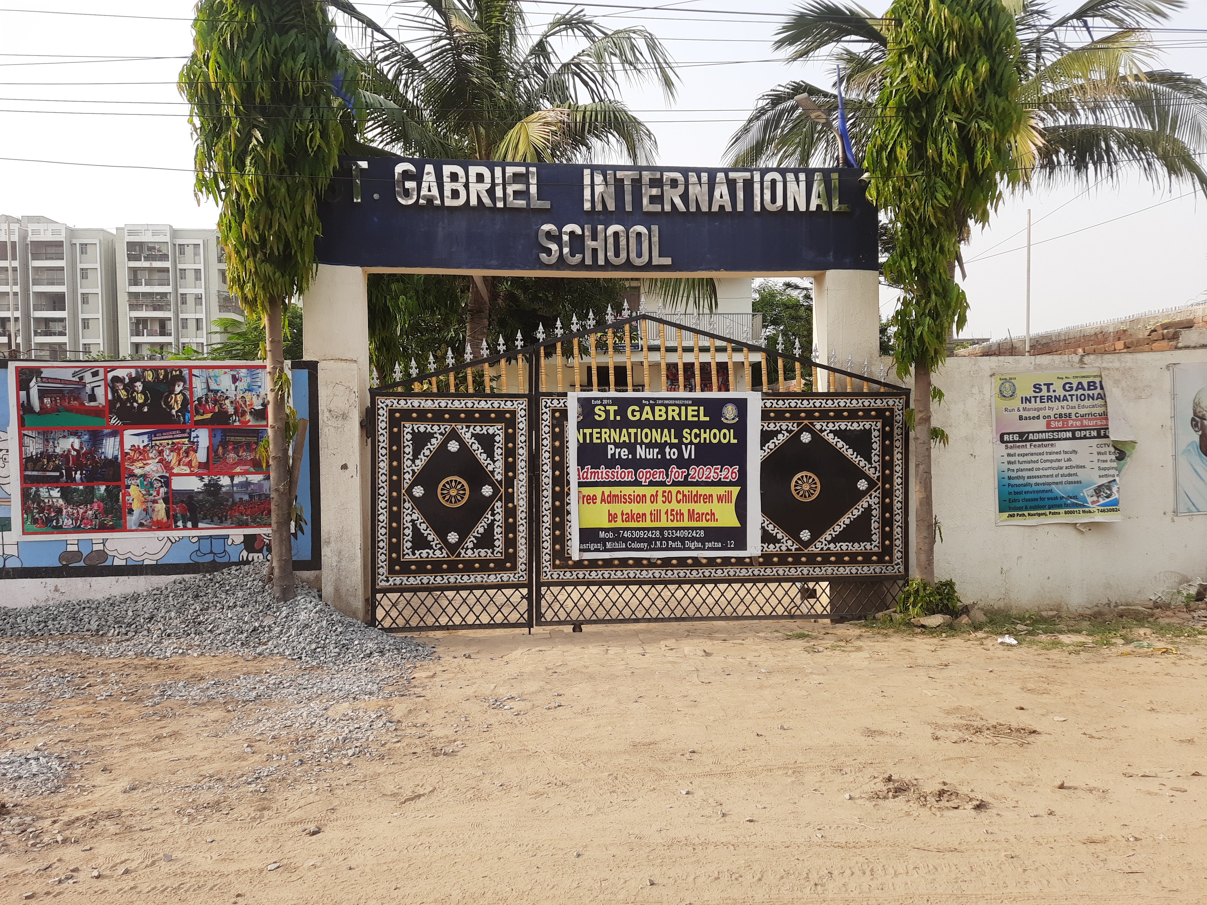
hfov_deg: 71.6
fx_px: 837
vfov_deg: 56.8
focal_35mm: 24
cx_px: 604
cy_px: 452
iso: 20
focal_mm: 5.23
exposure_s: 1/285
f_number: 1.8
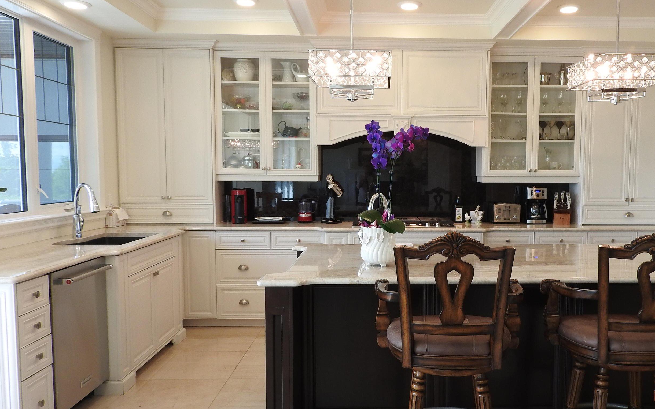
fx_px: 571
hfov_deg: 59.1
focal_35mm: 32
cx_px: 397
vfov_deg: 39.4
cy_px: 222
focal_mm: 4.3
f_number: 3.3
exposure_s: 1/30
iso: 100
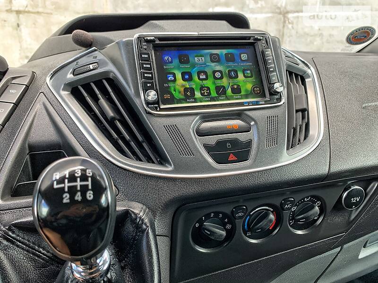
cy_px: 142
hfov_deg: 67.3
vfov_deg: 53.1
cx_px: 189
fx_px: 284
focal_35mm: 26
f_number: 1.8
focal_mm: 4.2
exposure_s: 1/121
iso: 80
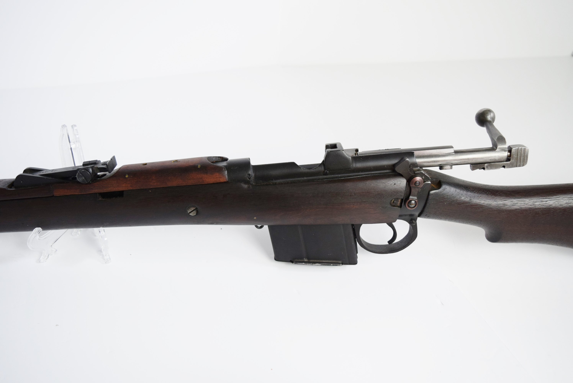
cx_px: 286
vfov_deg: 40.0
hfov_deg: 57.2
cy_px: 192
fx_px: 526
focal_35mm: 33
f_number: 5
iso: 800
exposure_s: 1/125
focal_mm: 22
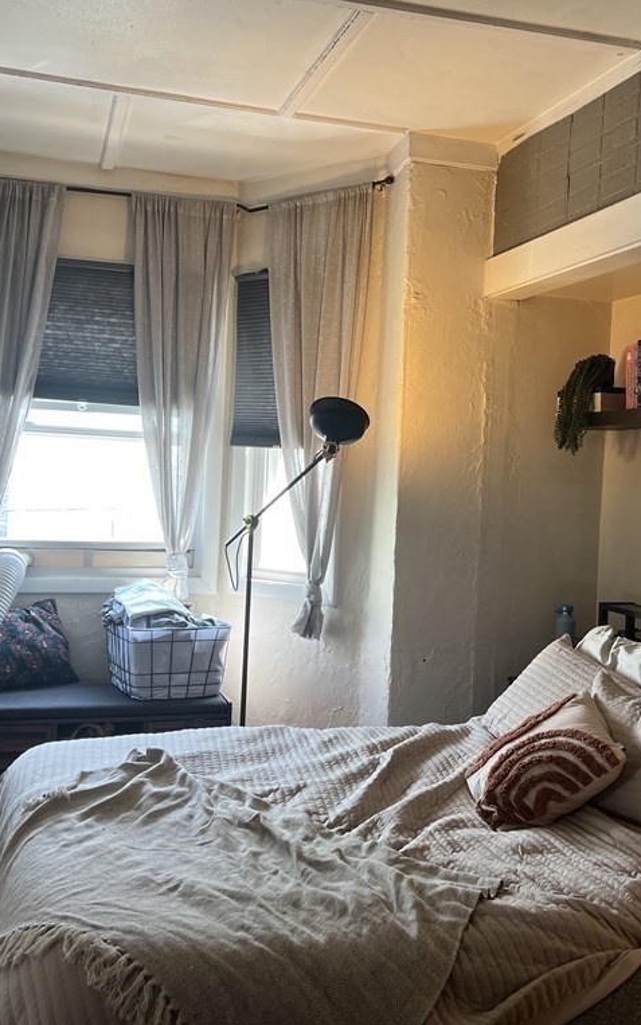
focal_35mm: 37
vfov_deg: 52.7
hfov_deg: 34.4
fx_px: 1034
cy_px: 513
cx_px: 348
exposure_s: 1/120
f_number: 1.5
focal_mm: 5.7
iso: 100
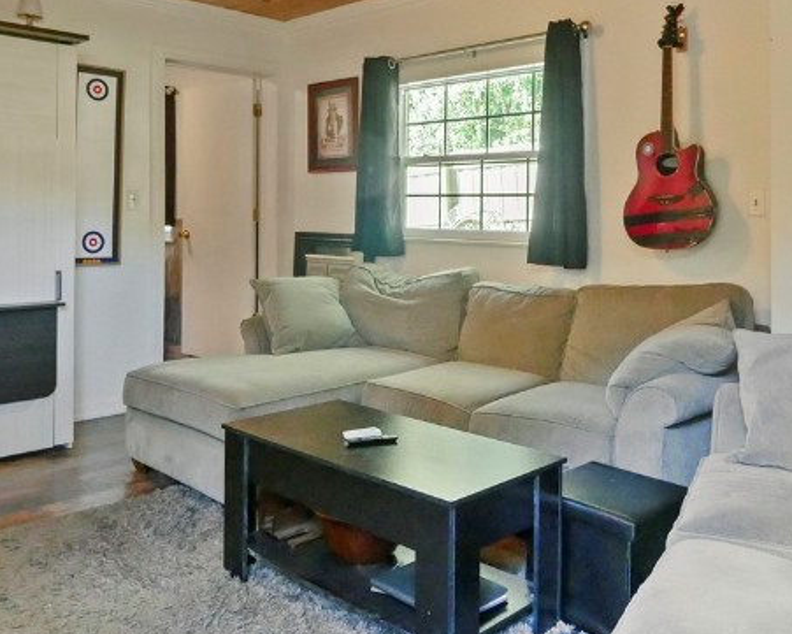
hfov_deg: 57.1
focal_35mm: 31
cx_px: 434
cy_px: 220
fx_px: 727
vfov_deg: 46.5
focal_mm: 7
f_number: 4
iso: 3200
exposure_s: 1/60
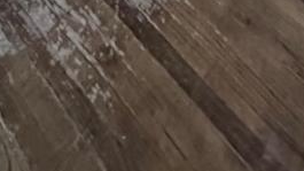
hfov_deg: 29.9
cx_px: 67
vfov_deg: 9.7
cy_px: -418
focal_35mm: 69
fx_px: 556
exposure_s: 1/48
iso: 1250
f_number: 2.2
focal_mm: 2.22
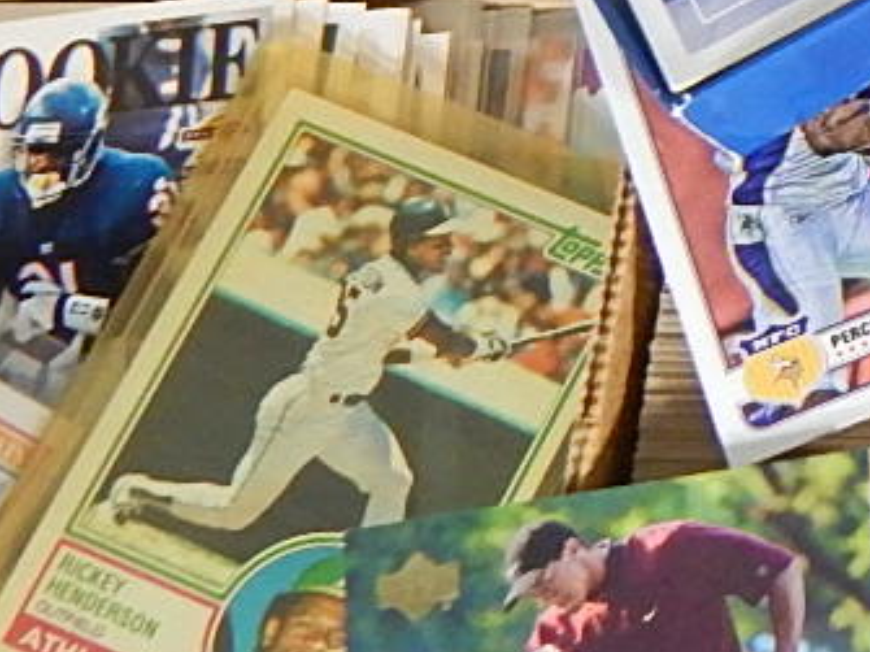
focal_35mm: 148
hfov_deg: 11.4
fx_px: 3718
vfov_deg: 9.9
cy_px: 8
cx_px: 1989
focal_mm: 5.6
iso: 400
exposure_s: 1/20
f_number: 3.2
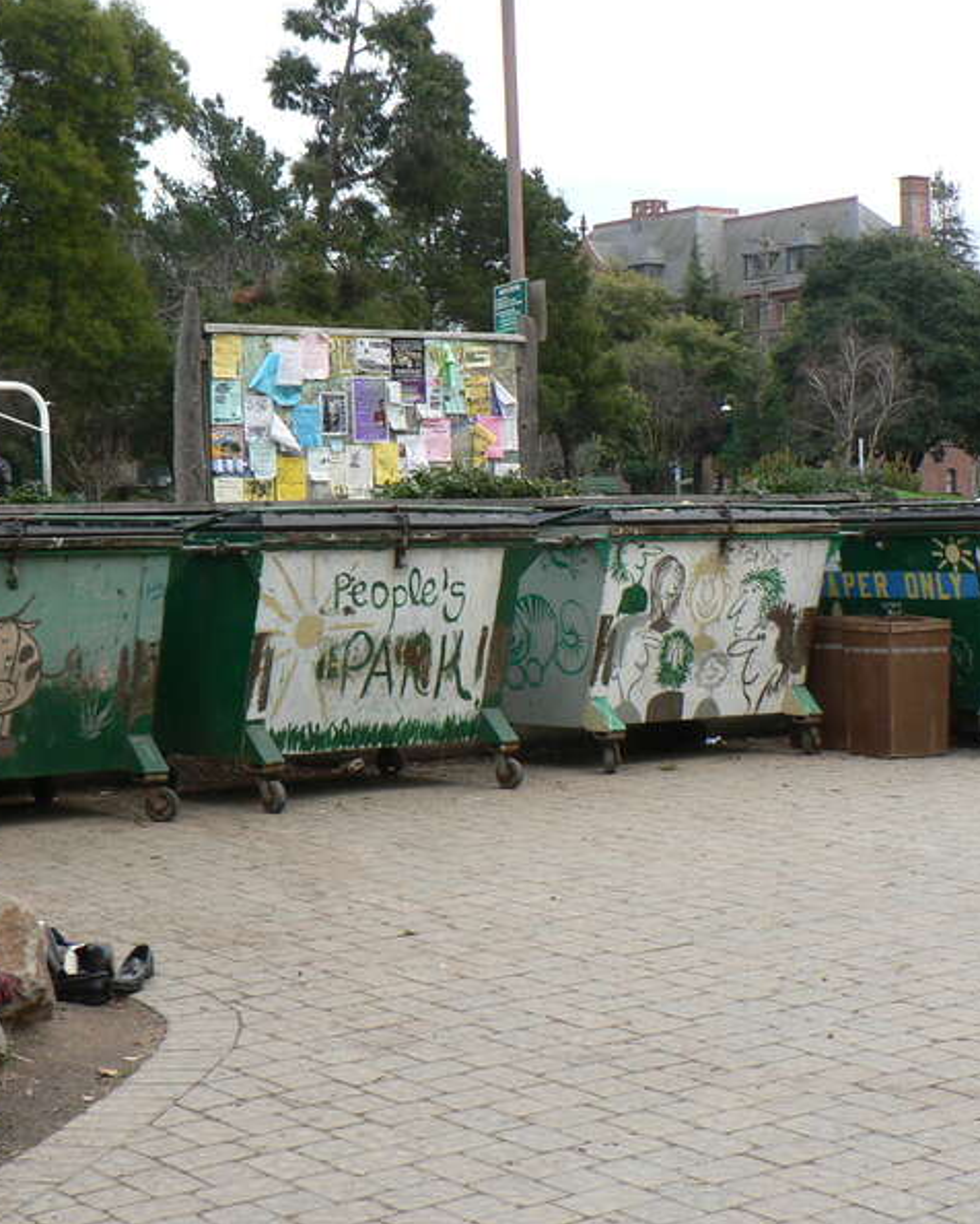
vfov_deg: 28.3
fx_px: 2427
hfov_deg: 22.8
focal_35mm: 67
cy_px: 608
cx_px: 430
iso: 100
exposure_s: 1/80
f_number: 3.6
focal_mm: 8.4
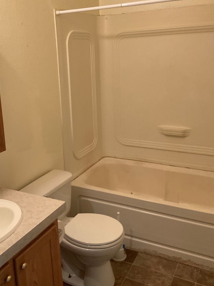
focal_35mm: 37
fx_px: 305
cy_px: 118
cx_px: 92
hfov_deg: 38.6
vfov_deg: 49.9
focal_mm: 3
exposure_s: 1/60
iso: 125
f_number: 1.8
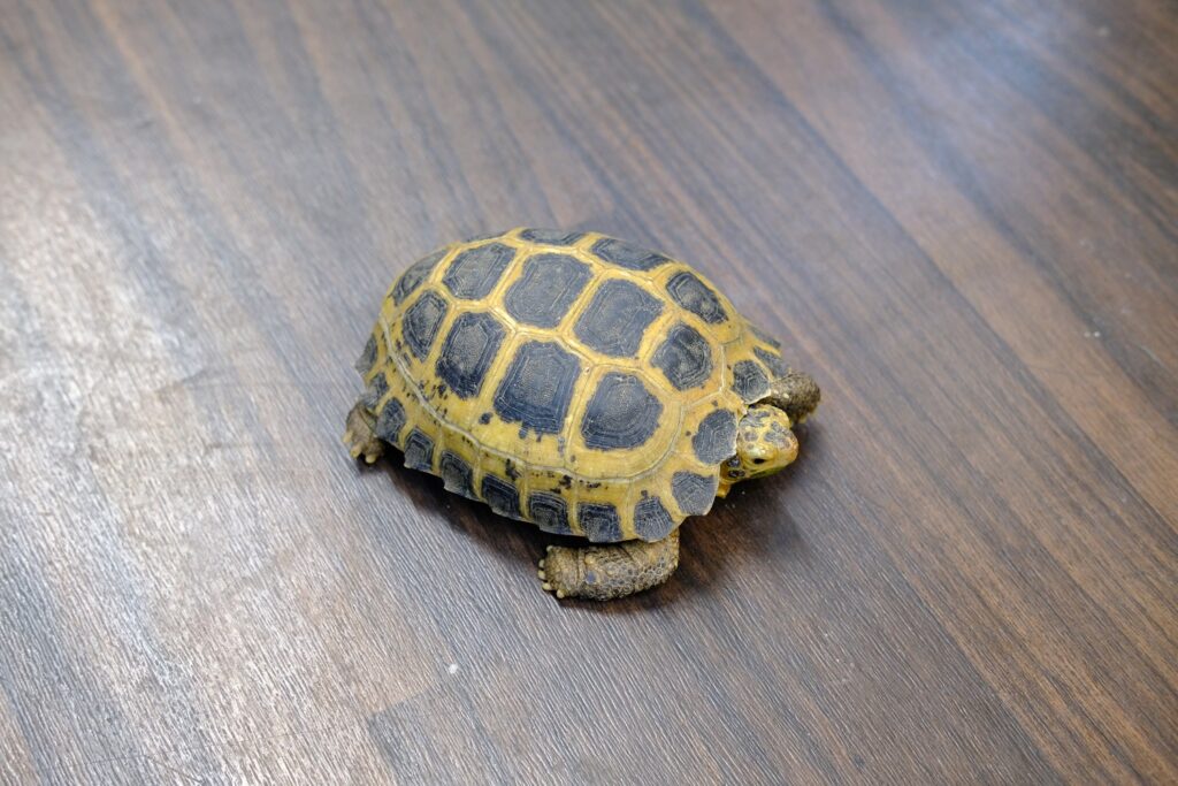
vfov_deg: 25.5
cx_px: 589
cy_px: 393
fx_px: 1734
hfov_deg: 37.5
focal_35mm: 53
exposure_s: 1/60
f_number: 4
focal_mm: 35
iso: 1600
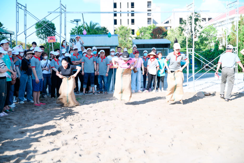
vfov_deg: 26.0
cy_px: 82
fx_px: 352
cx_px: 122
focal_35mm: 52
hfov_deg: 38.2
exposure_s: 1/640
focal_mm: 52
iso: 100
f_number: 2.8
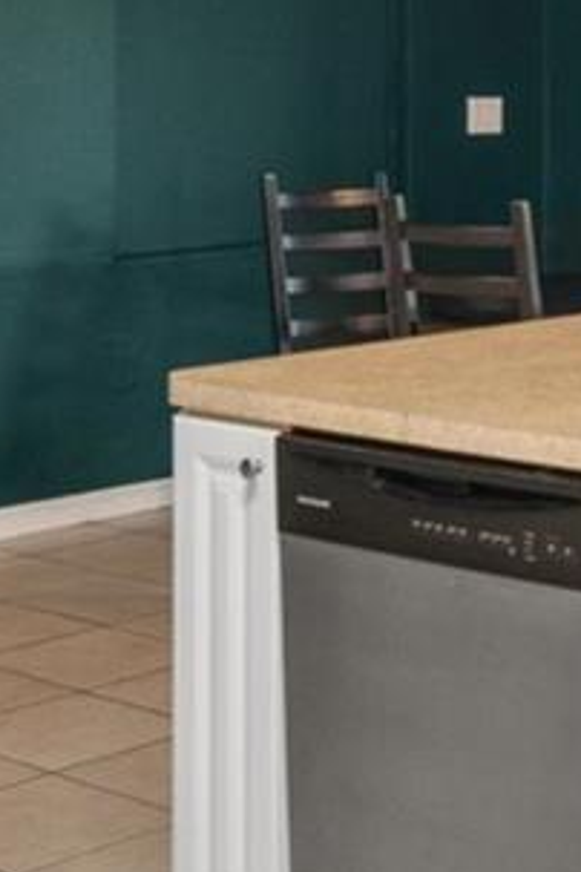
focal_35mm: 95
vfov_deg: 20.9
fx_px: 2300
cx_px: 523
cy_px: 52
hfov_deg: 14.3
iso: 320
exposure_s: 1.3
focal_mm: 18
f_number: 8
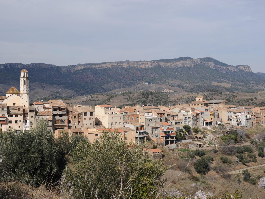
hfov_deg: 34.9
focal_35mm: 55
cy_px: 101
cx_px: 116
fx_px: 421
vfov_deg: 26.6
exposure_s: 1/250
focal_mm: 50
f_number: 16
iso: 200
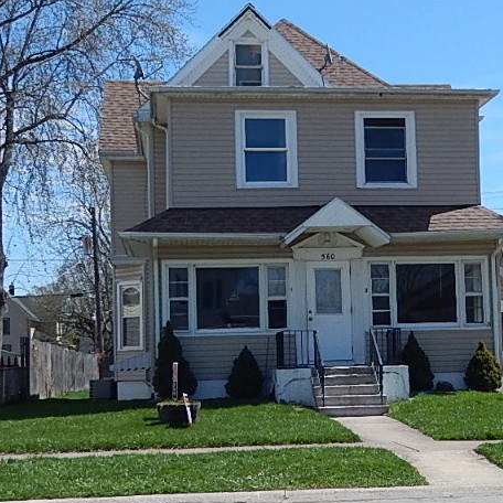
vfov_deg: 52.5
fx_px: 510
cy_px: 245
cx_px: 328
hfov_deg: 51.7
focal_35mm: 31
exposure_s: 1/400
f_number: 6.8
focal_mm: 4.5
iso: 125
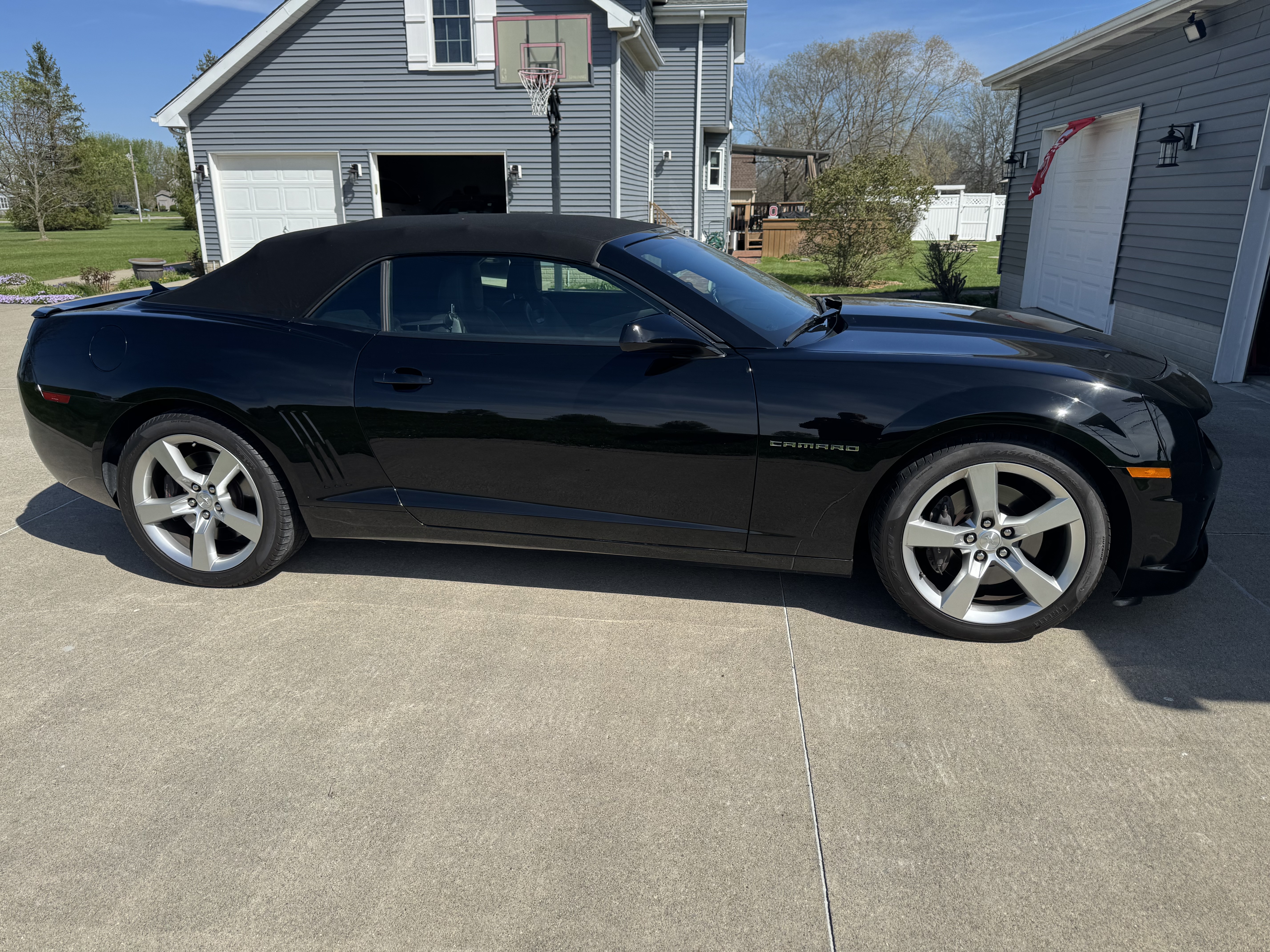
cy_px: 476
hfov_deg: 71.6
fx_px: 881
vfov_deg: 56.8
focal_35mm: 24
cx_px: 635
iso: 80
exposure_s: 1/4608
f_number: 1.78
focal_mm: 6.76
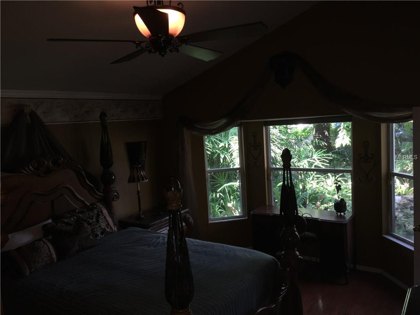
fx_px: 352
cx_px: 210
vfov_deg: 48.2
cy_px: 158
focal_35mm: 29
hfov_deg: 61.7
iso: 40
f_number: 2.2
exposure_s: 1/20
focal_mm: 4.15
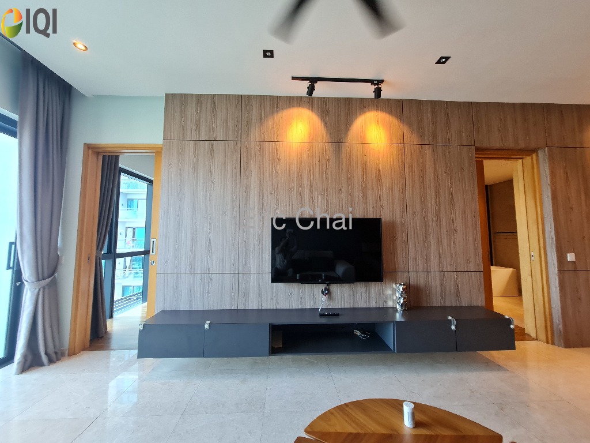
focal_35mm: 13
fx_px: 222
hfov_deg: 106.2
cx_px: 295
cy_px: 222
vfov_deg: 89.9
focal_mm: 2.2
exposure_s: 1/50
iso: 125
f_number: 2.2
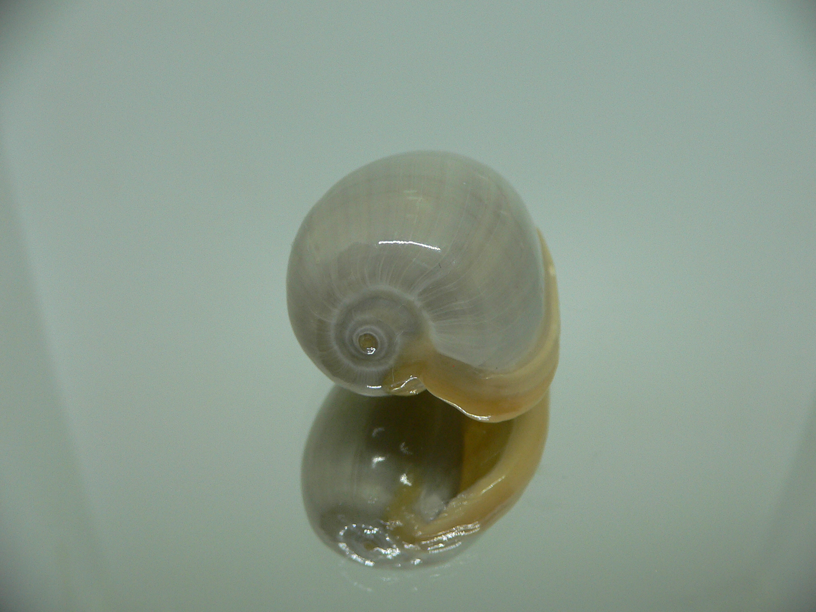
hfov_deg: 52.6
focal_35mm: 35
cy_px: 306
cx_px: 408
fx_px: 825
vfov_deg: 40.7
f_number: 2.8
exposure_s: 1/60
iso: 100
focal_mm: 4.6
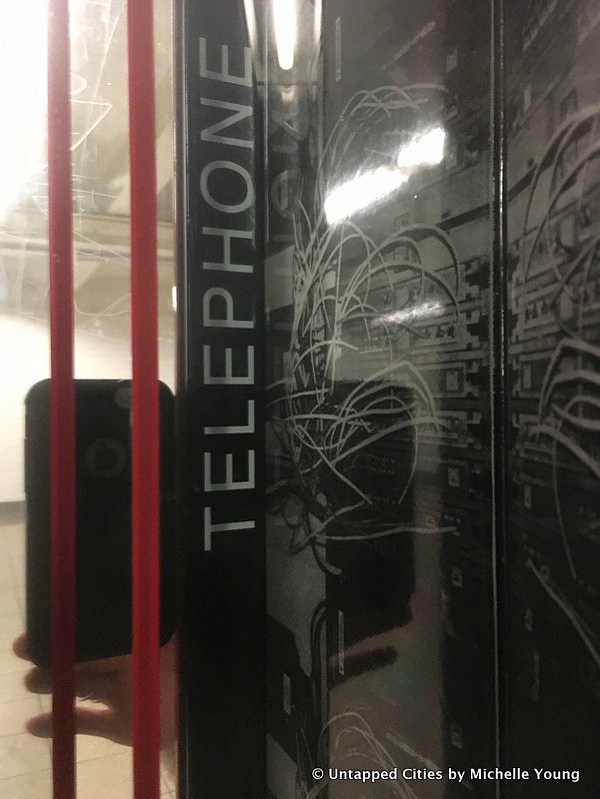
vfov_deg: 61.7
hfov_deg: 48.2
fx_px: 670
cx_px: 300
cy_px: 400
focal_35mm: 29
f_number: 2.2
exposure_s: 1/15
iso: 250
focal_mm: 4.15
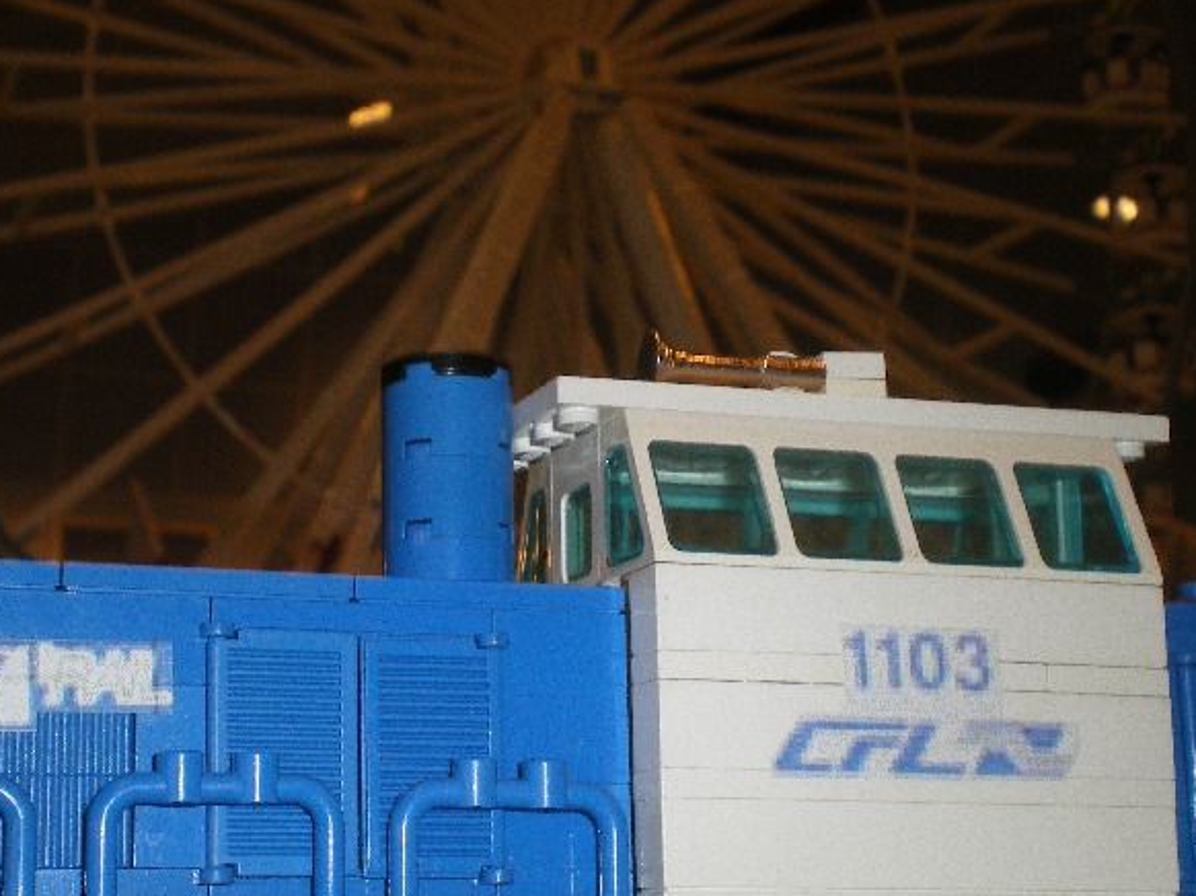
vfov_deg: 22.2
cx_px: 415
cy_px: 575
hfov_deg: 29.2
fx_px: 2279
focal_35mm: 66
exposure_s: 1/50
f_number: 5.2
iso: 250
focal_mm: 8.4
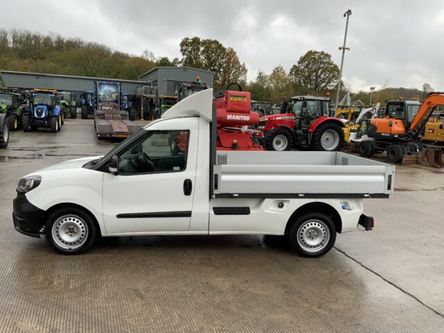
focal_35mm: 29
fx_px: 372
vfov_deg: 48.2
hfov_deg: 61.7
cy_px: 166
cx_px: 222
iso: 16
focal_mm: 3
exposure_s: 1/340
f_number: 1.8
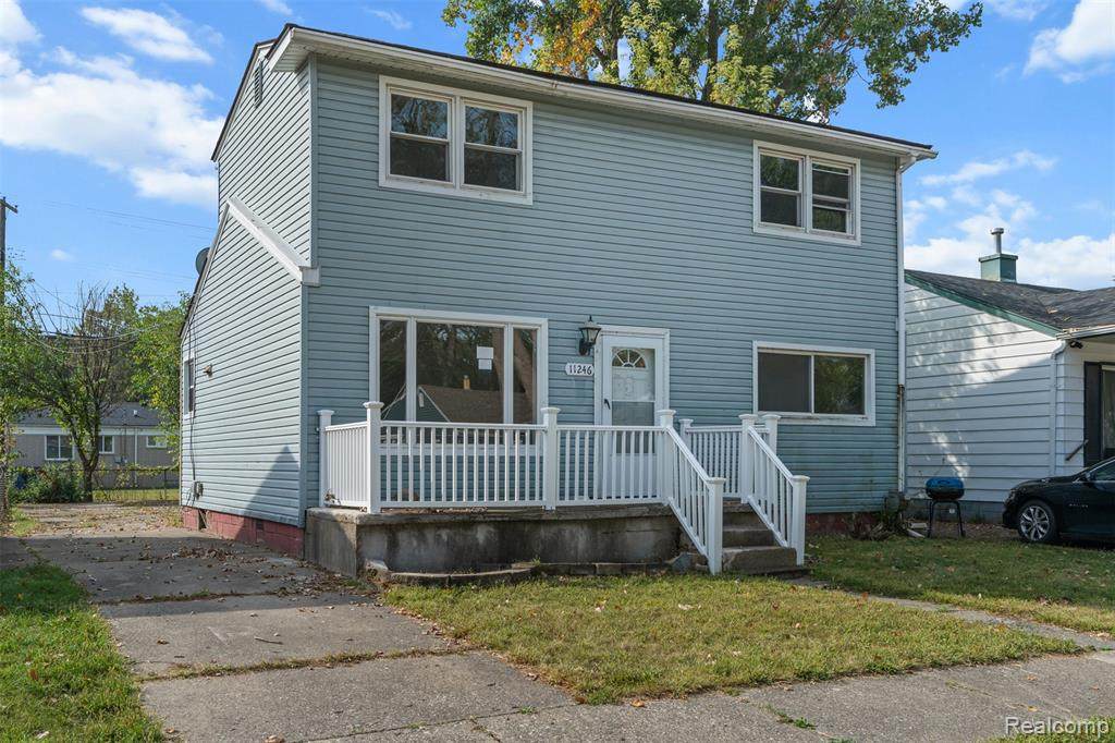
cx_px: 558
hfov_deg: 54.4
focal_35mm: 35
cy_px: 372
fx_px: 1084
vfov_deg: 37.8
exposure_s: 1/160
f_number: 8
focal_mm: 35
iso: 400
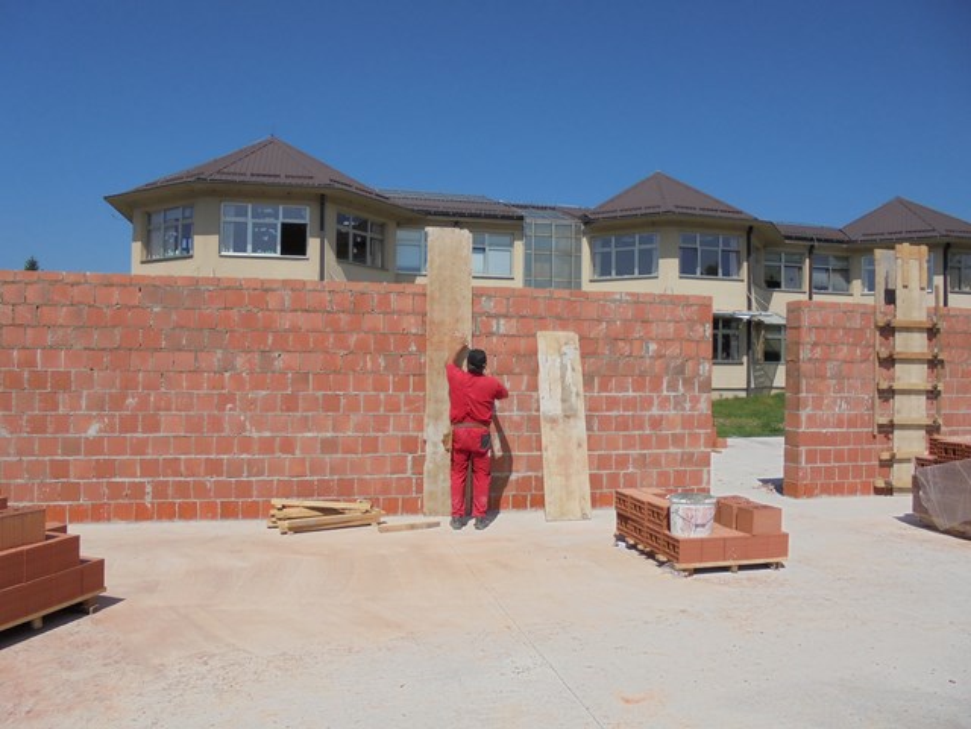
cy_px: 364
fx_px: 729
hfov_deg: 67.3
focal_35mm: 26
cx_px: 486
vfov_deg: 53.1
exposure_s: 1/200
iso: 100
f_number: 11.5
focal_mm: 4.6
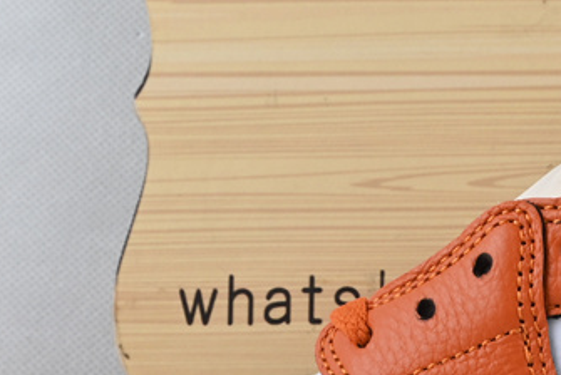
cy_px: 348
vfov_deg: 8.4
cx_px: 631
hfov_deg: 12.3
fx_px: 2553
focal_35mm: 164
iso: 100
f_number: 10
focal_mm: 30.5
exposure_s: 1/20
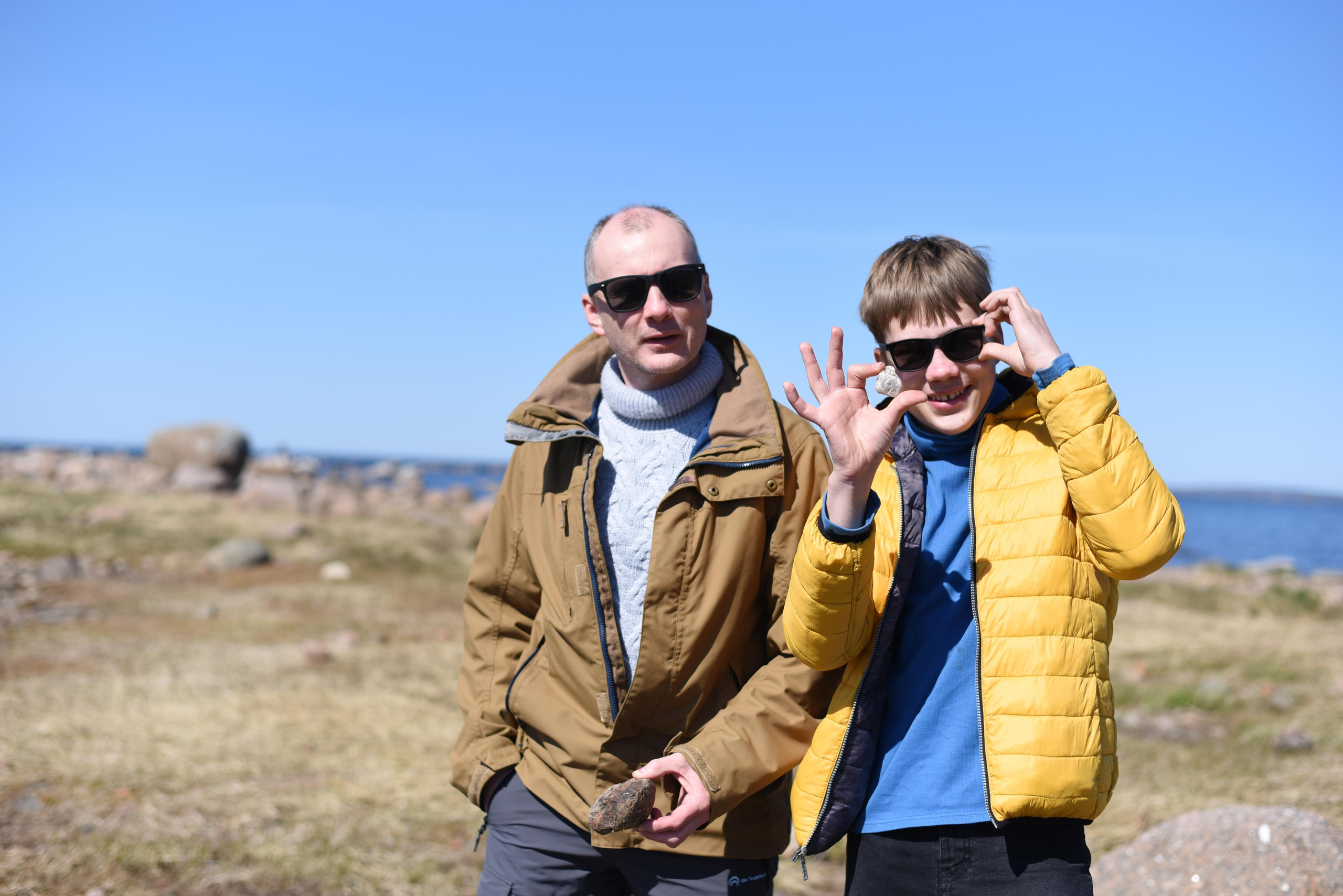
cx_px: 672
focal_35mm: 50
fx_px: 1866
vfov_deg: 27.0
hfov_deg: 39.6
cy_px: 448
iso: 100
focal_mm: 50
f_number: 3.2
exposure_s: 1/2500
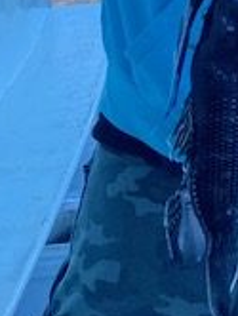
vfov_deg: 18.2
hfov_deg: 14.2
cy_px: -101
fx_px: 914
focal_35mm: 100
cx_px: 318
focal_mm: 4.25
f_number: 1.8
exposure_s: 1/1157
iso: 32
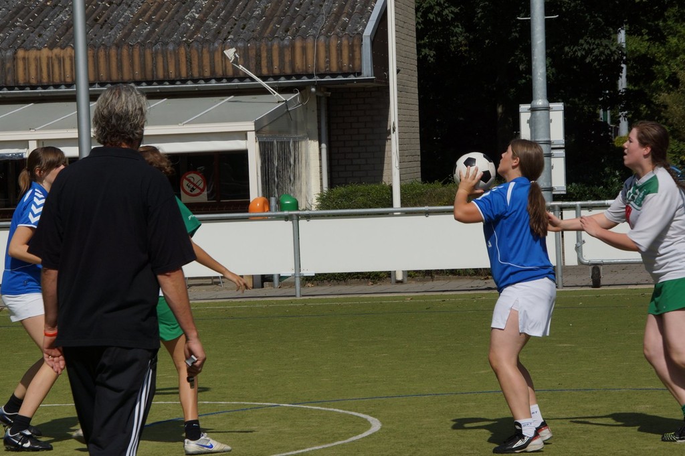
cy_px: 228
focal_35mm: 128
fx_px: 2424
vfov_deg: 10.7
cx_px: 342
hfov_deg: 16.1
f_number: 13
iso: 100
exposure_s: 1/400
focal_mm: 85
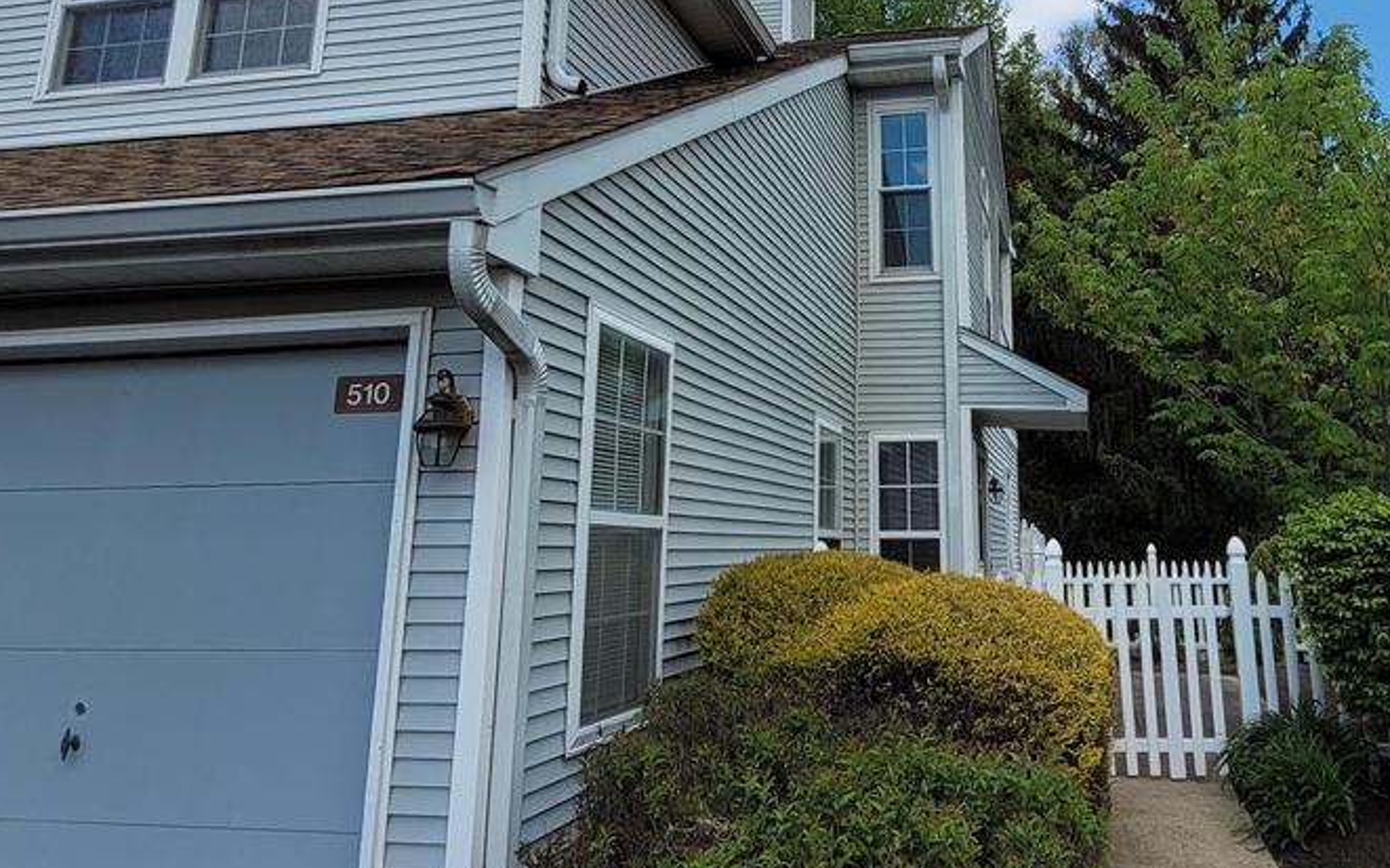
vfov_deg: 40.7
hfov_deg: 62.1
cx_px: 866
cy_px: 219
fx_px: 1136
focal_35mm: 30
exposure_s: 1/1746
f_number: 2.2
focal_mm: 1.74
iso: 40
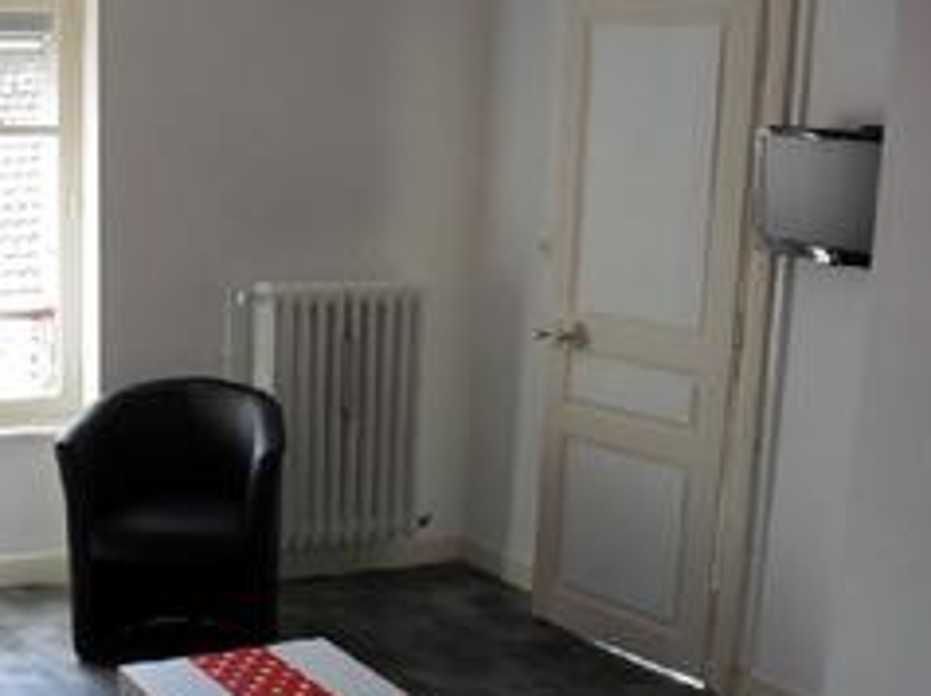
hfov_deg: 35.4
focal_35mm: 53
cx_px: 235
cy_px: 434
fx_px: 1424
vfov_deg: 27.4
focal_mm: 6.3
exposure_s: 1/45
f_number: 3.2
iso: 100
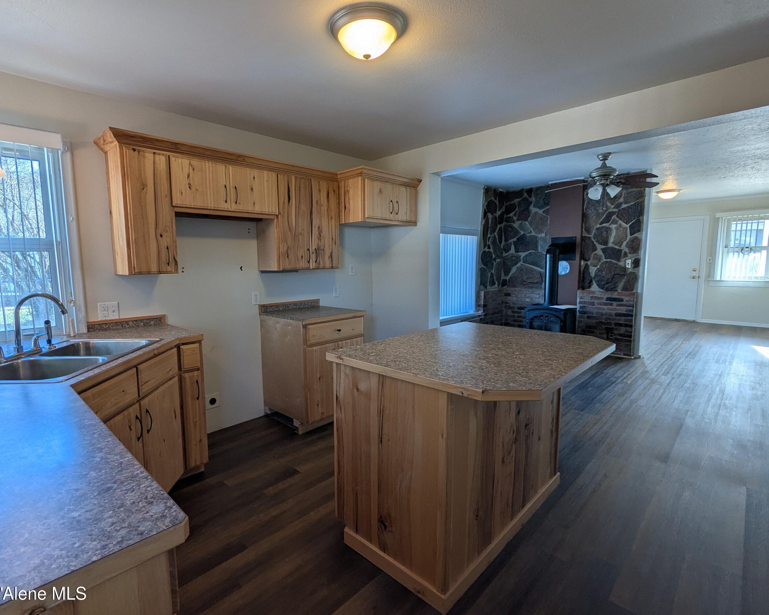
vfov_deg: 77.0
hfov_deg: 89.5
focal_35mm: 17
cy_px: 308
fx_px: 387
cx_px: 355
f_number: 2.2
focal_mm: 2.35
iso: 24
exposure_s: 1/40
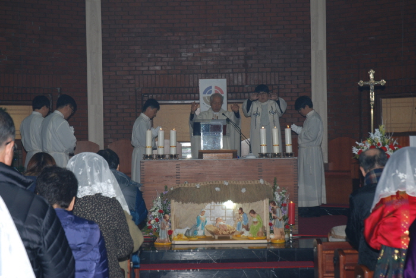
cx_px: 208
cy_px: 139
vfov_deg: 18.2
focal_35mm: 75
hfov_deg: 27.0
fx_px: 867
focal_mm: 50
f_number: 5.6
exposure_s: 1/60
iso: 200
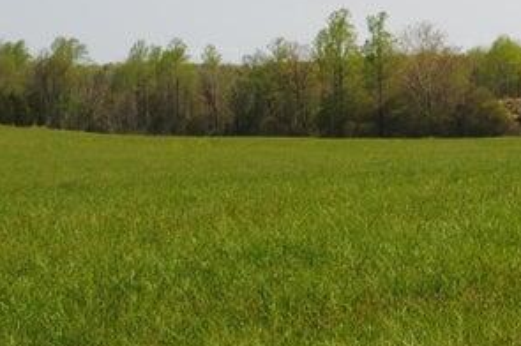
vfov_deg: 11.6
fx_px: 1691
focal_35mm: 117
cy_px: 46
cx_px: 460
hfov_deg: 17.3
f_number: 9
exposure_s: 1/320
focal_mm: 32
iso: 100
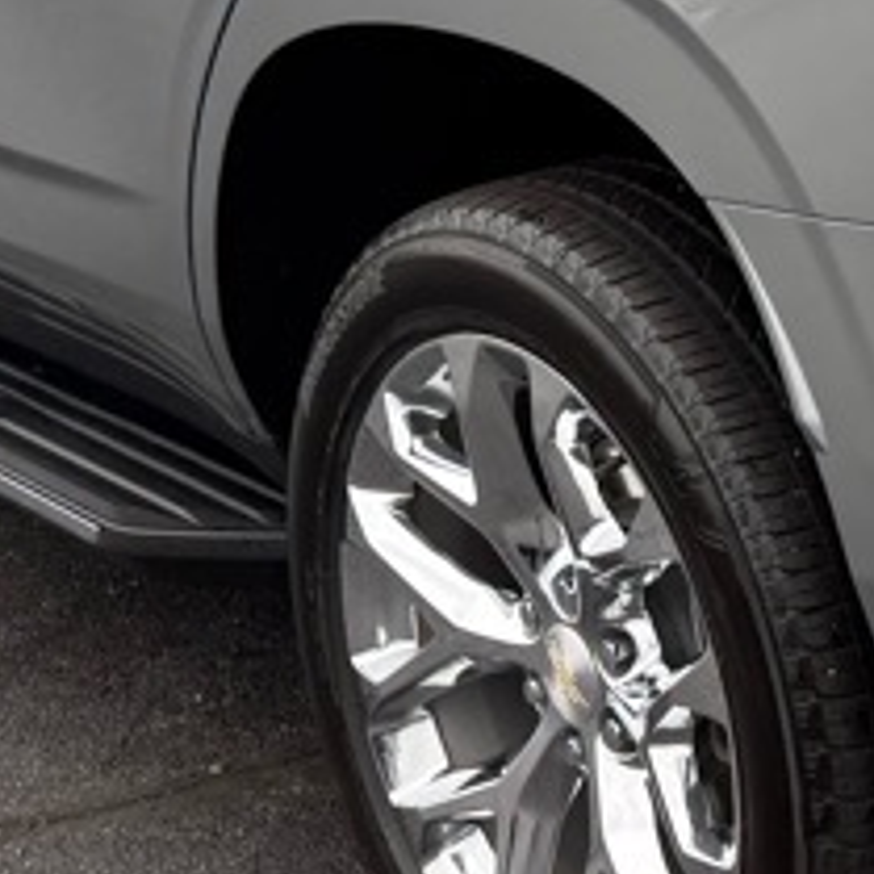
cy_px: 17
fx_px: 2971
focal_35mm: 104
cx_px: 1150
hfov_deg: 15.9
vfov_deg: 16.4
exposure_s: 1/757
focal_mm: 6.76
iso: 80
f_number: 1.78
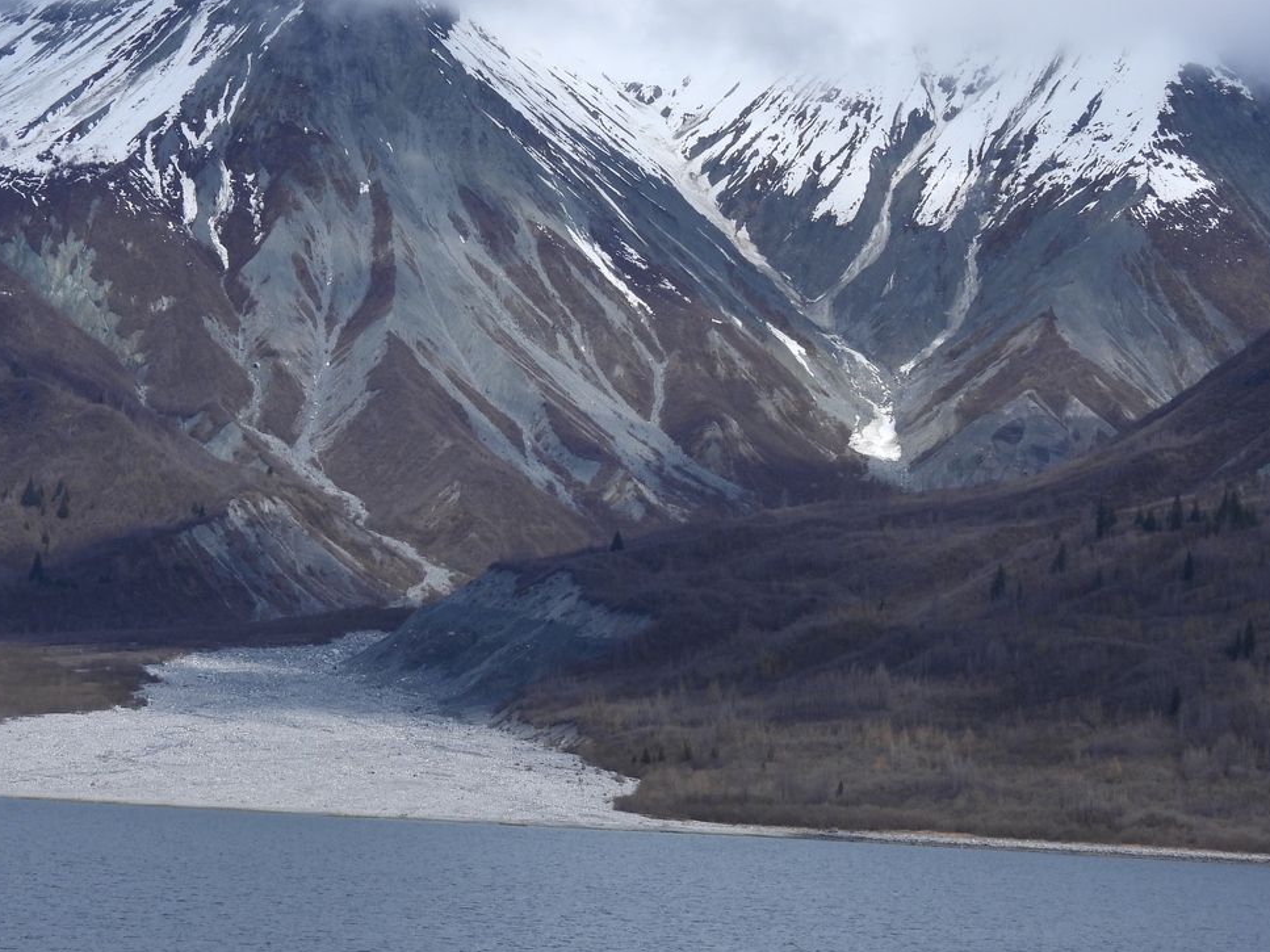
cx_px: 533
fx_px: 5099
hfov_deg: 14.2
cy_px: 432
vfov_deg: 10.7
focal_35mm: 139
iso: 100
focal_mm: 18.7
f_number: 4
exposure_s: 1/2000
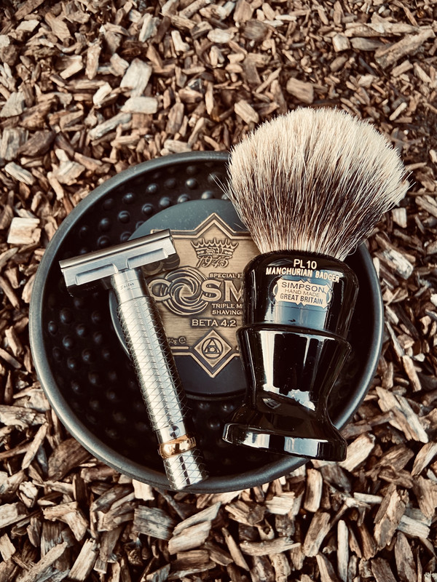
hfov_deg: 53.1
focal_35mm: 26
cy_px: 291
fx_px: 438
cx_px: 218
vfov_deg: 67.3
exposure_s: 1/67
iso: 125
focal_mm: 4.25
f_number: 1.8
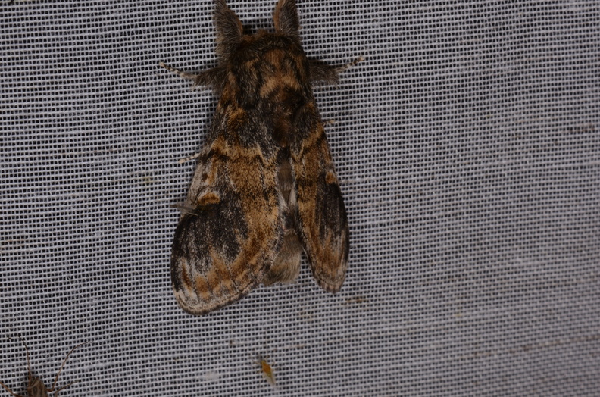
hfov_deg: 16.1
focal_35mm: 128
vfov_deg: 10.7
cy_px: 198
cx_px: 300
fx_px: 2120
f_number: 32
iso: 100
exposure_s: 1/60
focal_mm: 85
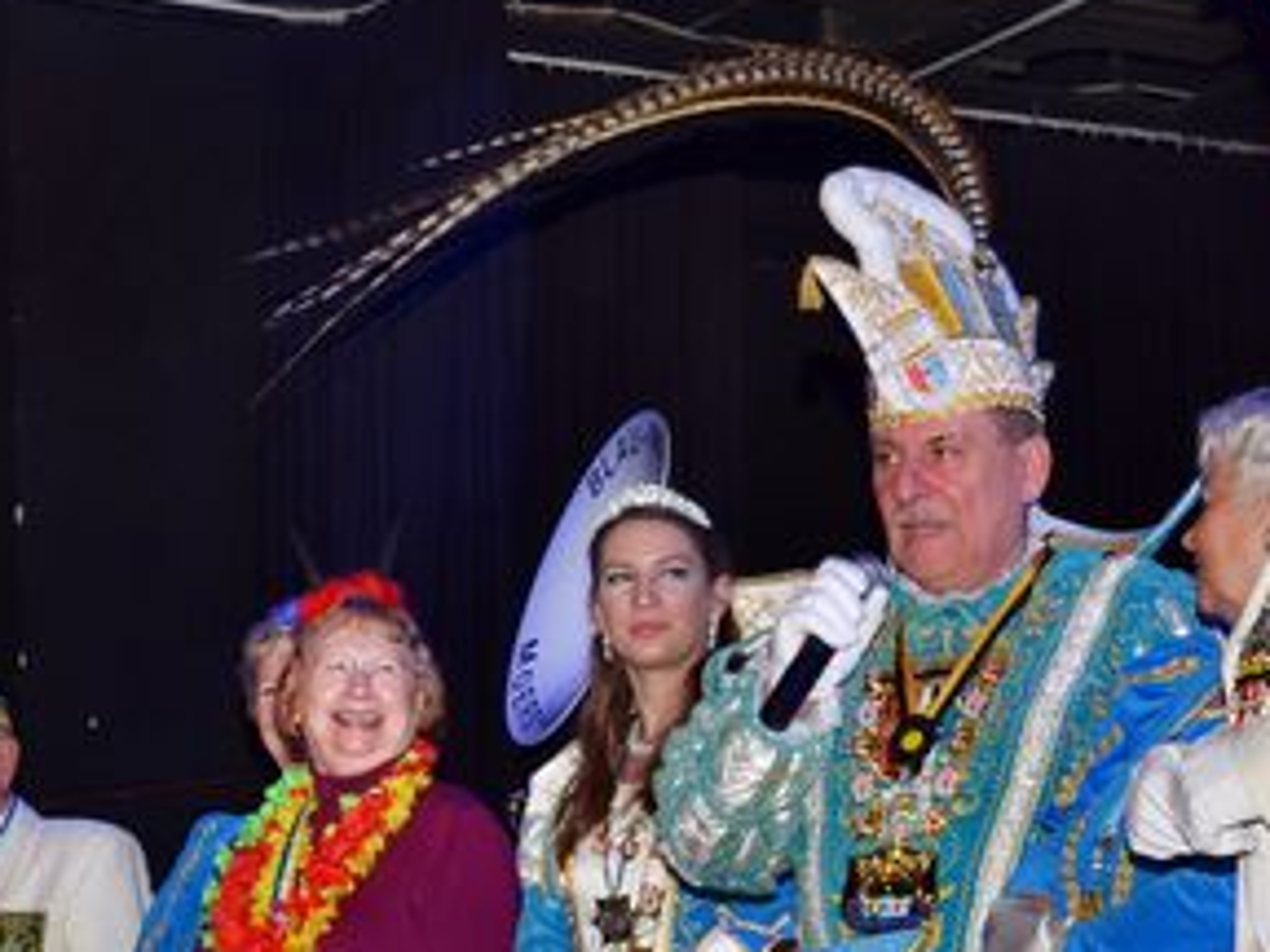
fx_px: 3229
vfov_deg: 16.4
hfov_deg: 22.3
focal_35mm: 88
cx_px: 609
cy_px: 961
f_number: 4
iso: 100
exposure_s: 1/60
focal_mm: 22
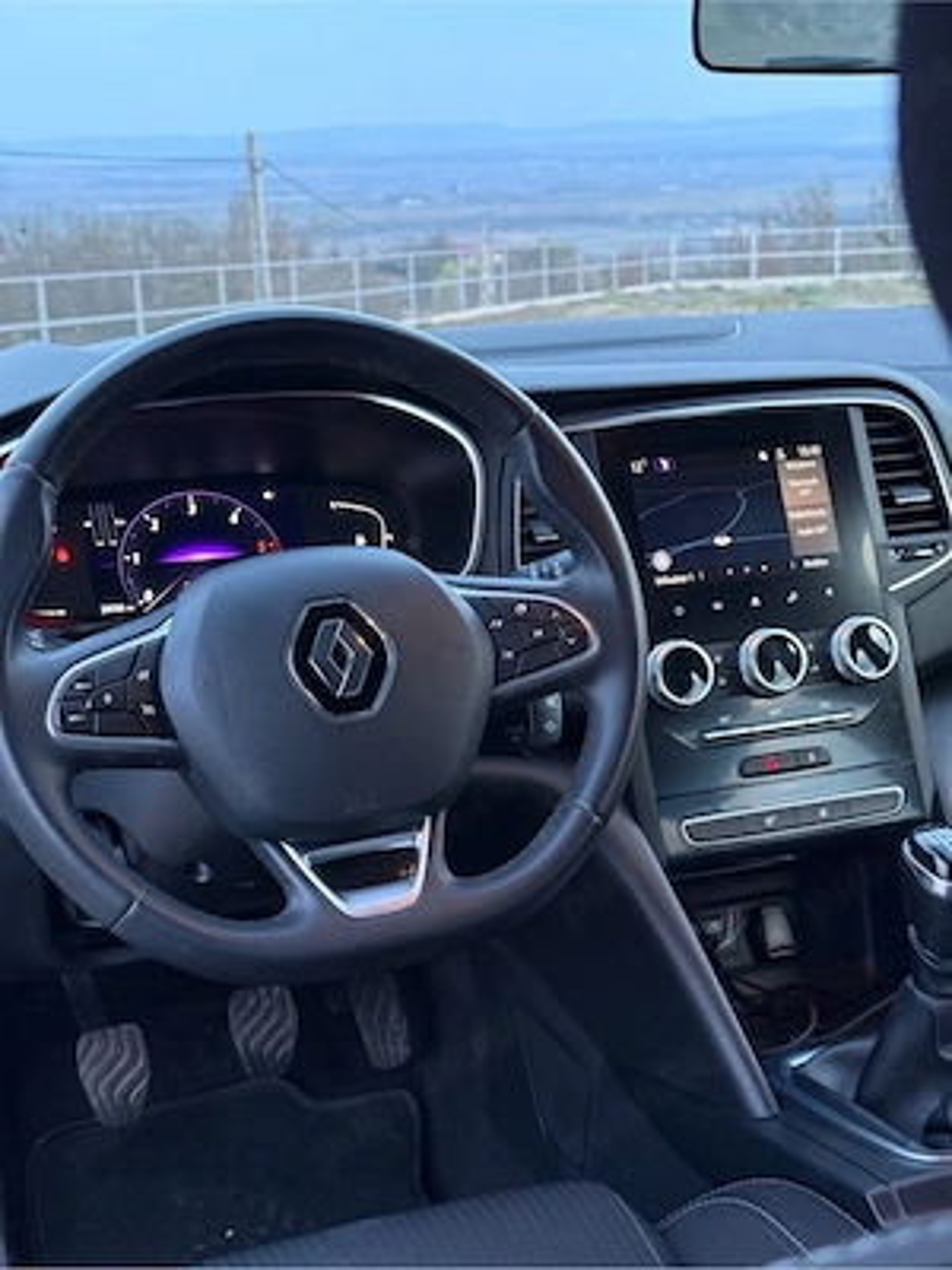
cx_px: 476
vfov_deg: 39.7
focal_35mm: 48
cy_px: 635
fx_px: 1760
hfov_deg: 30.3
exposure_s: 1/36
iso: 320
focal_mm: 6.76
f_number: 1.78
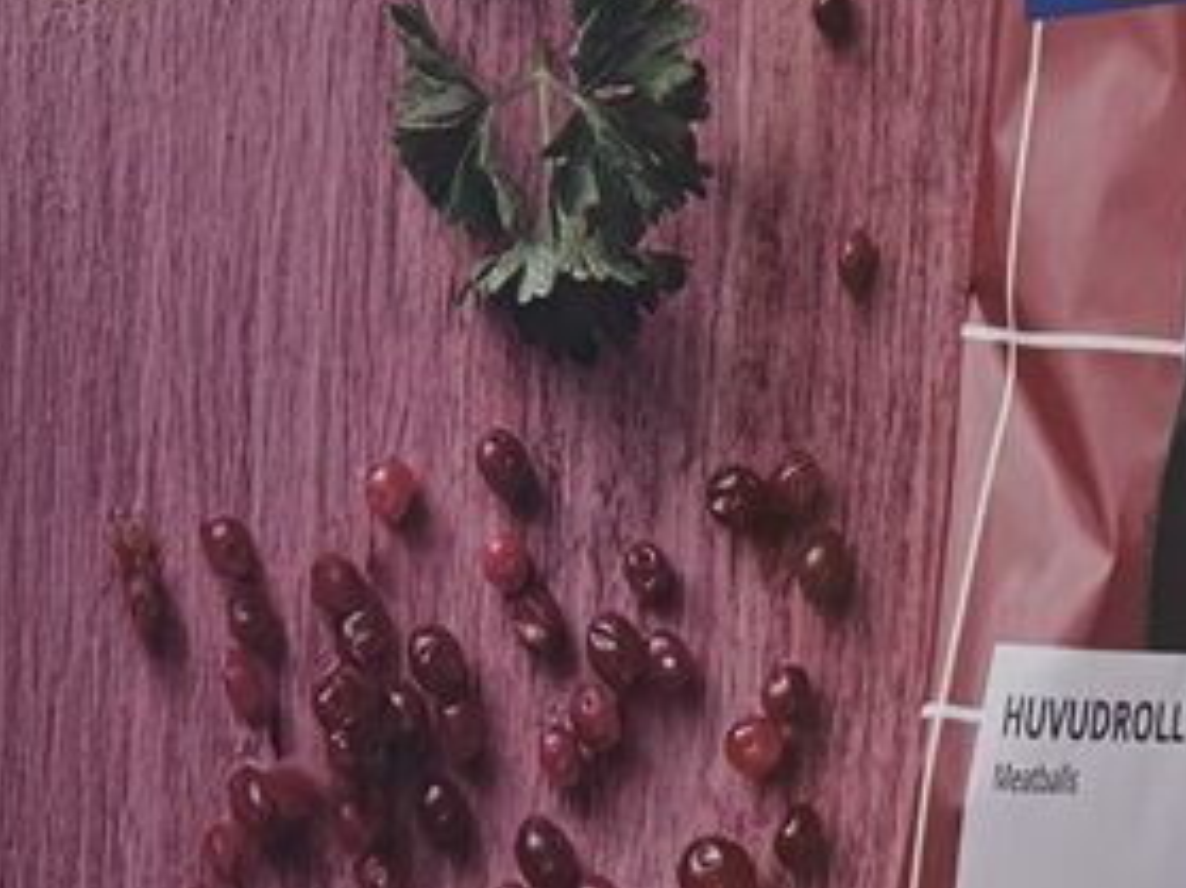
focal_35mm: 129
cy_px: -291
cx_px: 34
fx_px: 4418
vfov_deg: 11.2
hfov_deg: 15.1
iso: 160
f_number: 1.78
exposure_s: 1/120
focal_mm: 6.76
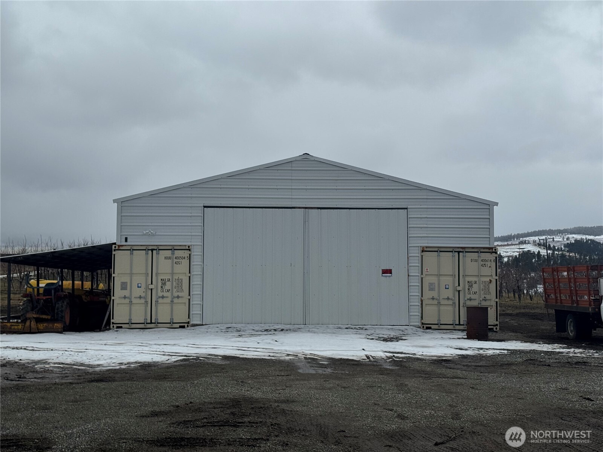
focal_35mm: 48
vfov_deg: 30.3
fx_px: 836
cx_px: 302
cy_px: 226
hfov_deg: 39.7
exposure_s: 1/6410
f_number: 1.78
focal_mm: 6.76
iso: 64
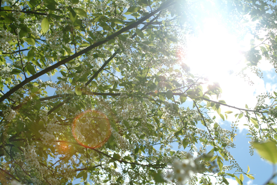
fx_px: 612
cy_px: 92
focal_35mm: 80
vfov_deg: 17.2
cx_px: 138
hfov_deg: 25.5
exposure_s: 1/500
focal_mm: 53
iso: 200
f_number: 9.5
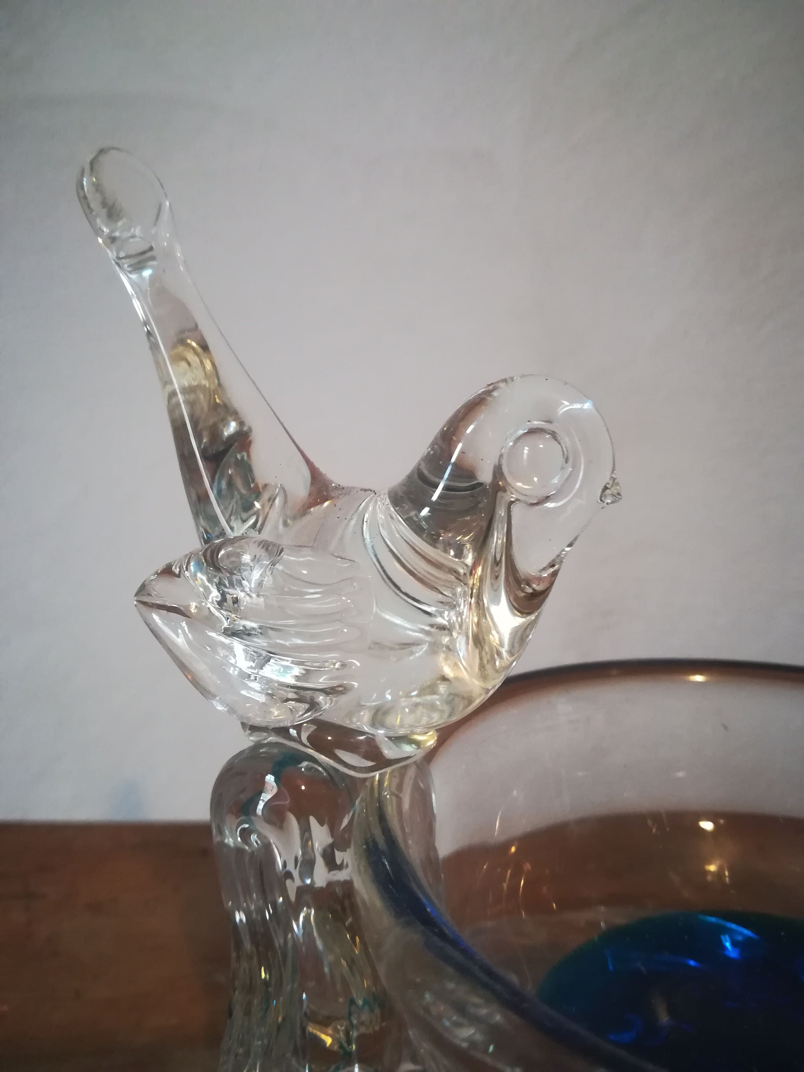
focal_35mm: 26
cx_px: 402
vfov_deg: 67.3
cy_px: 536
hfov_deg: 53.1
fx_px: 805
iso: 640
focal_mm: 3.83
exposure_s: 1/14.3
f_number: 2.2
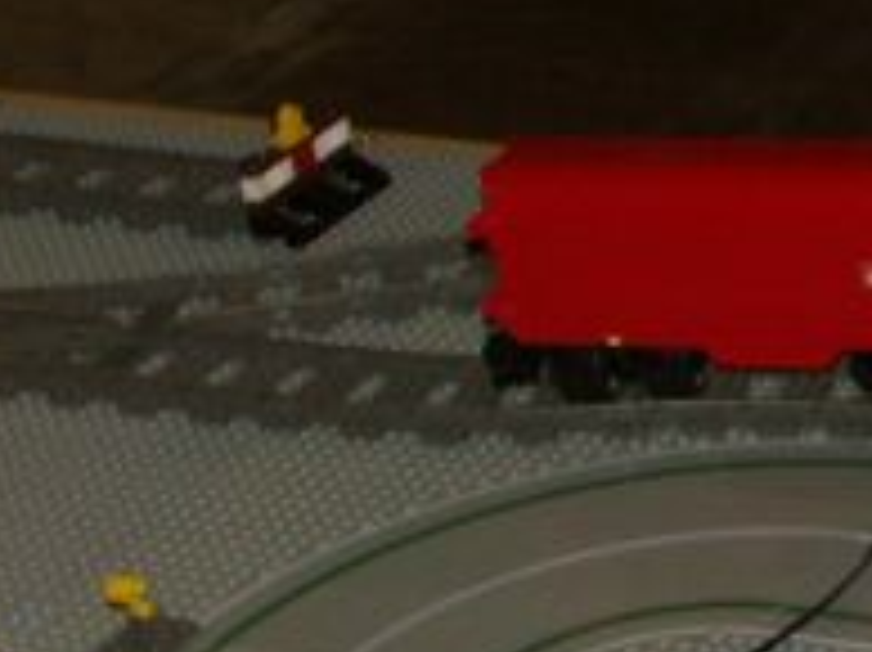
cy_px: 459
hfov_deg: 9.9
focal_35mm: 185
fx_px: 4655
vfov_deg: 8.0
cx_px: 1811
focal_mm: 9.14
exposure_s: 1/50
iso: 200
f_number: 2.8
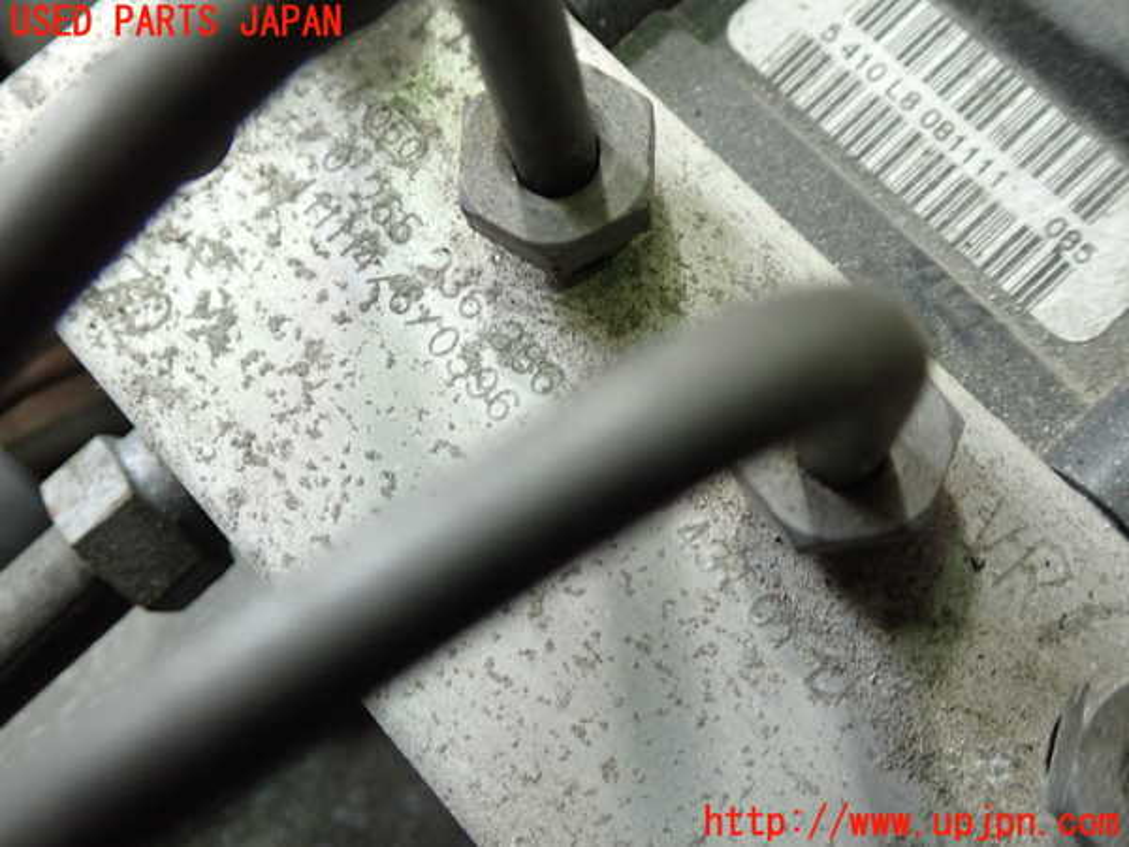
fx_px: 1239
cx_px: 564
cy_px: 424
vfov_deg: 37.7
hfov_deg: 49.0
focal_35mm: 38
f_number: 2.7
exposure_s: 1/40
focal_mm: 6.83
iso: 640
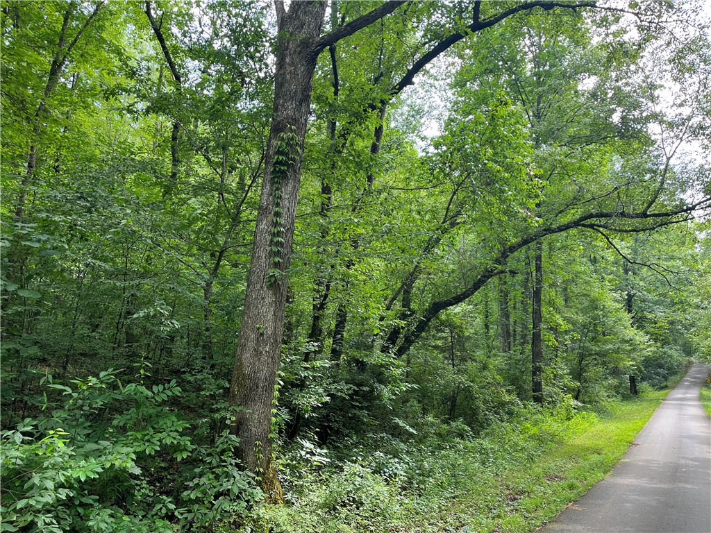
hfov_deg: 67.3
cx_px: 356
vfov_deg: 53.1
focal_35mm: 26
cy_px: 266
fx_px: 534
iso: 64
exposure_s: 1/121
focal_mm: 5.1
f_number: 1.6
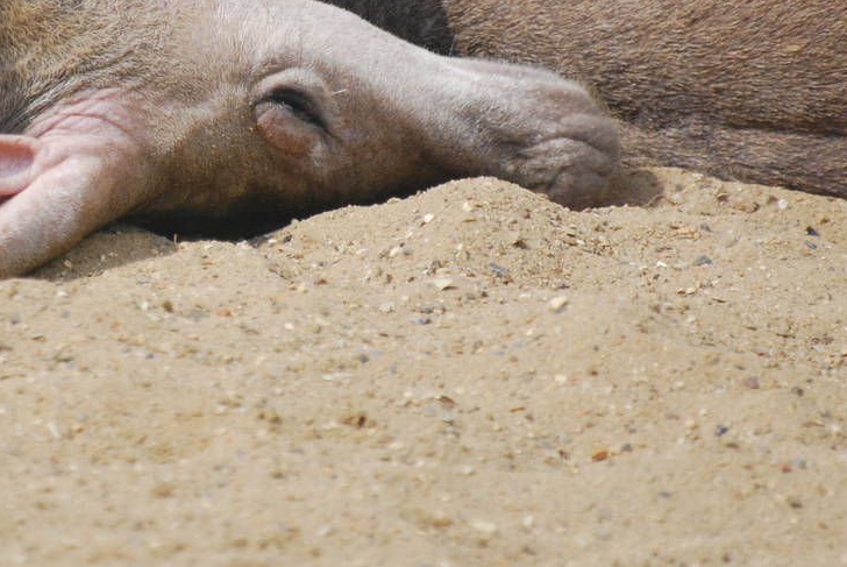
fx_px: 23292
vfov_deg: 1.4
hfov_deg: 2.1
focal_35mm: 989
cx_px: 183
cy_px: -31
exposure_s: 1/500
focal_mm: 300
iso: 360
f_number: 5.6
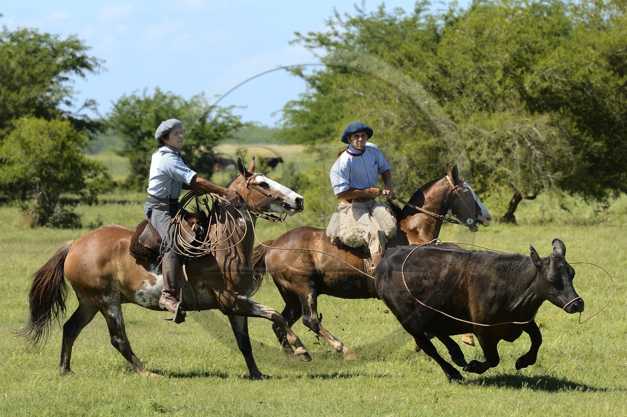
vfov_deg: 6.9
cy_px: 208
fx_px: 3482
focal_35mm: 200
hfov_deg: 10.3
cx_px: 314
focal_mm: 200
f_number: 8
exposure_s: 1/800
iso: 400
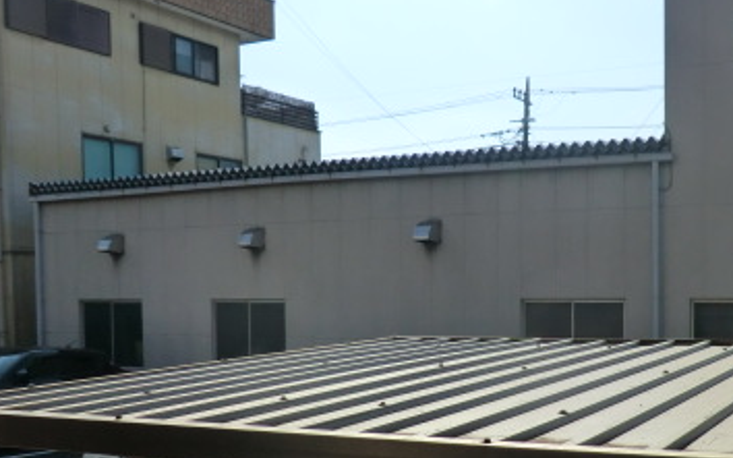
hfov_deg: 42.2
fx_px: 919
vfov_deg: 27.5
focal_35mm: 46
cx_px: 549
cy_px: 352
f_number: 7.5
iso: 80
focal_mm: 4.3
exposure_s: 1/320
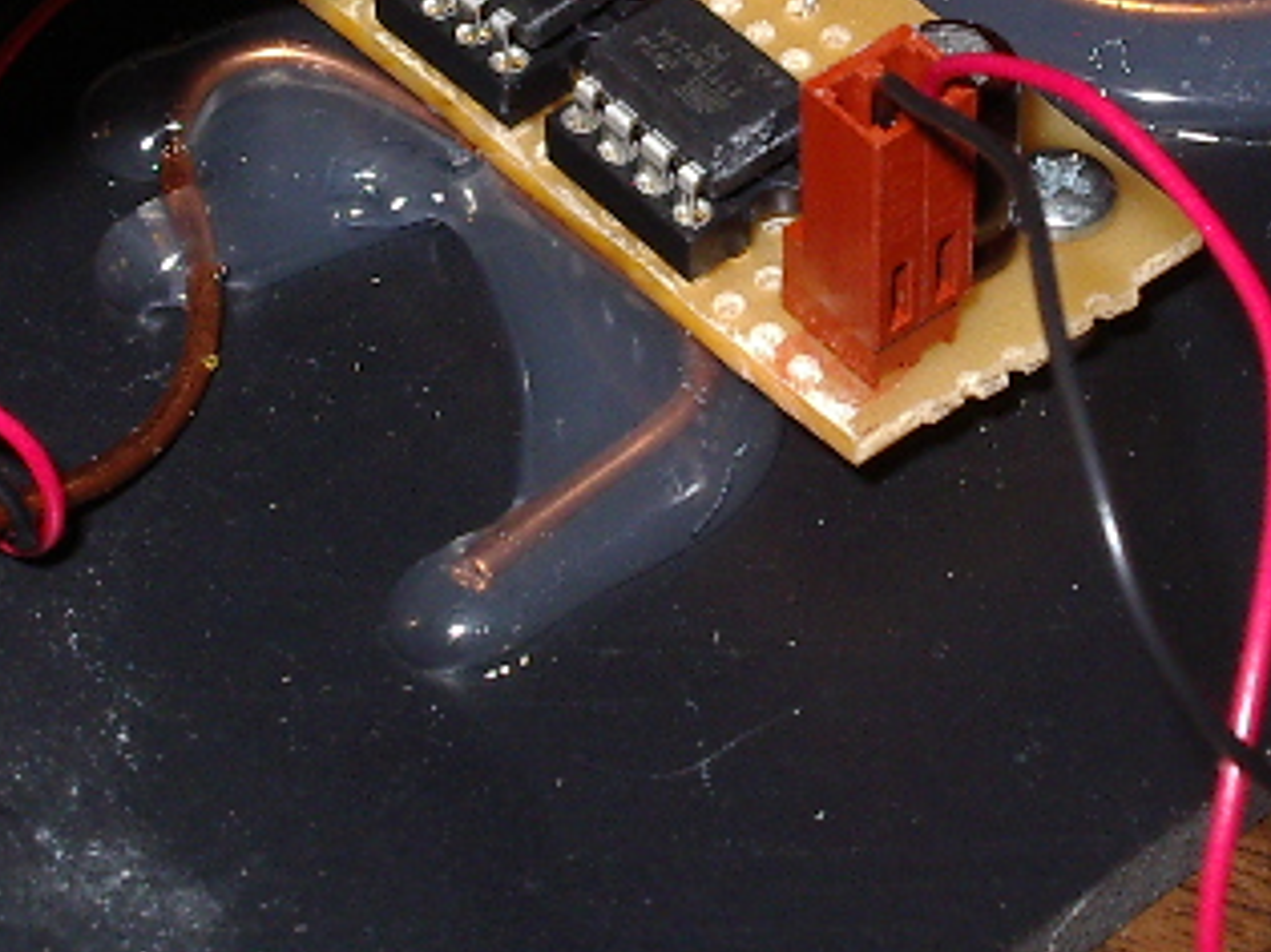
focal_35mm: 128
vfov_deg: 11.5
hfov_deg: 15.4
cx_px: 750
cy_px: 36
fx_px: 4698
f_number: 6.2
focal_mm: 9.6
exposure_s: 1/60
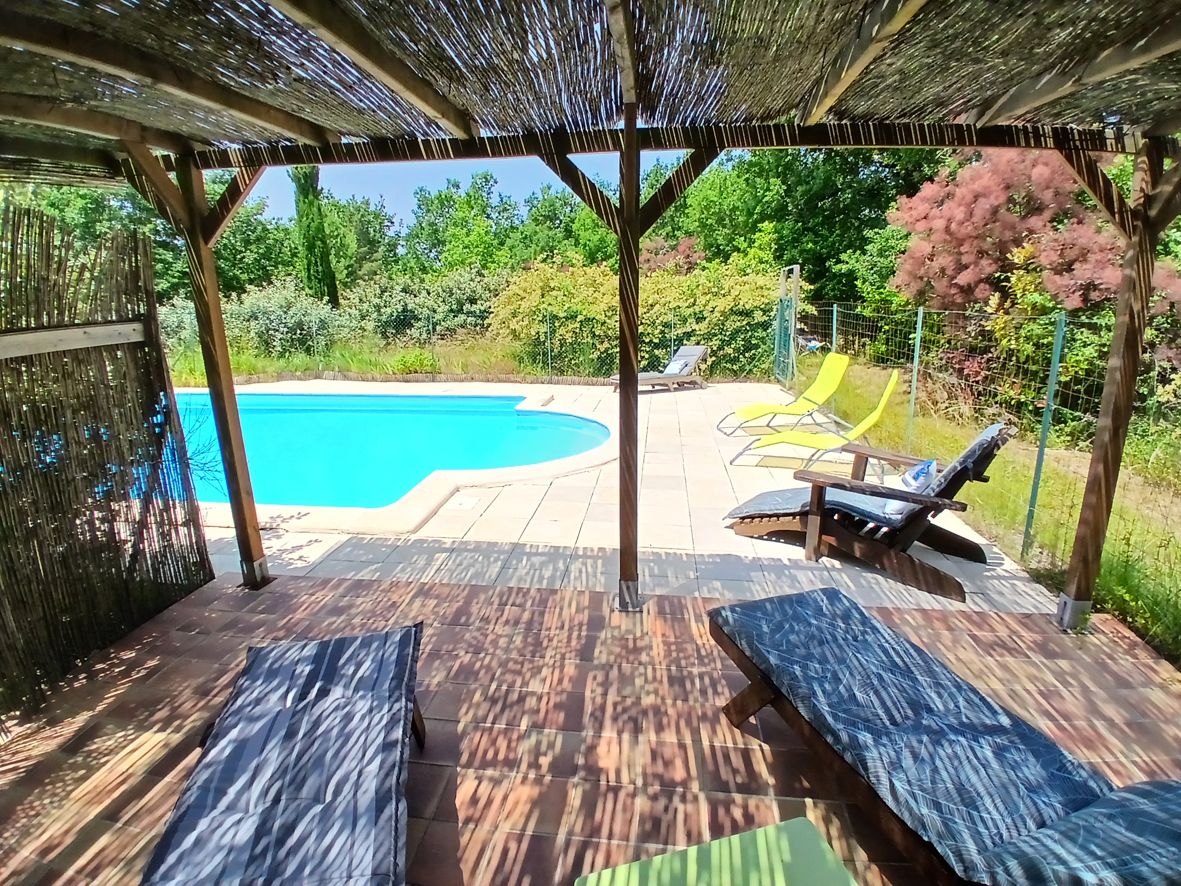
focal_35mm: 17
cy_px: 443
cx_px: 590
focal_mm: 1.4
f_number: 2.2
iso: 50
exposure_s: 1/1110
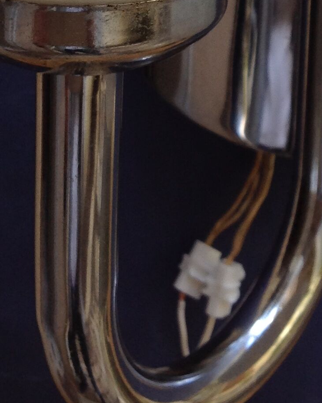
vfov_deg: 18.7
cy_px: -74
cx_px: 222
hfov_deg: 15.8
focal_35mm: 97
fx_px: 1156
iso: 50
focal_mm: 4.28
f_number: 2.4
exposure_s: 1/120
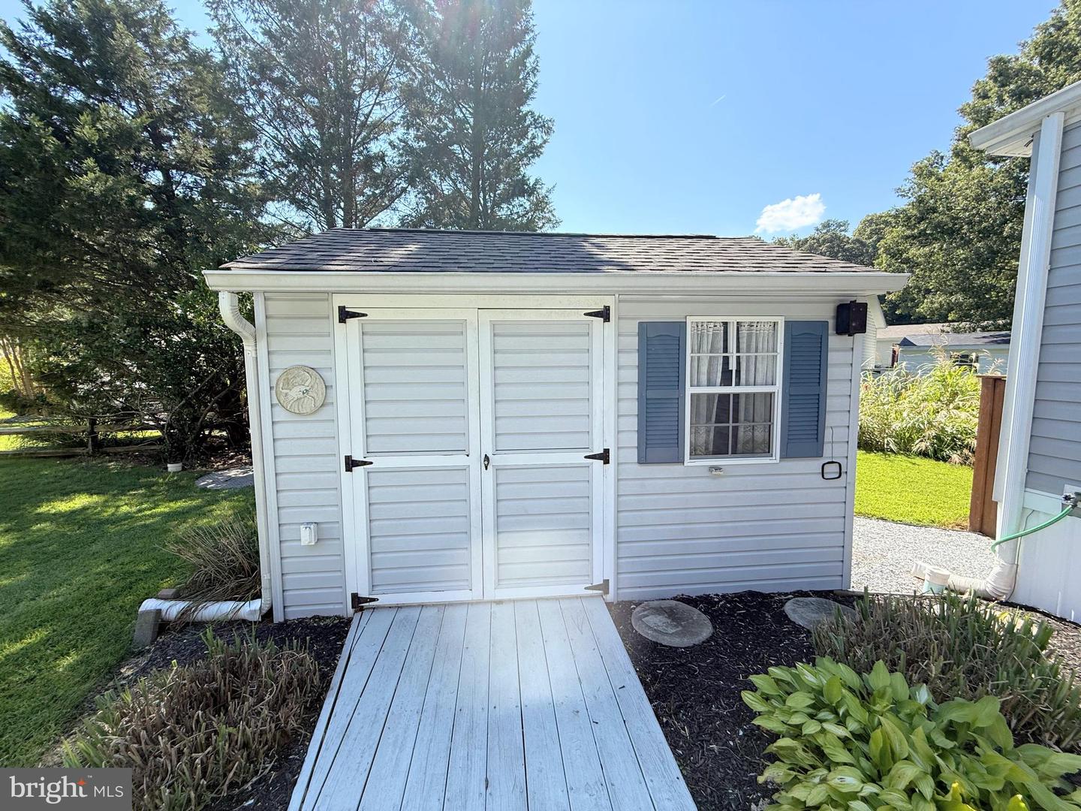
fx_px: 437
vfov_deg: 85.7
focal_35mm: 14
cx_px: 540
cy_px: 406
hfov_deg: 102.1
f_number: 2.2
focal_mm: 2.22
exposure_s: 1/651
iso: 50
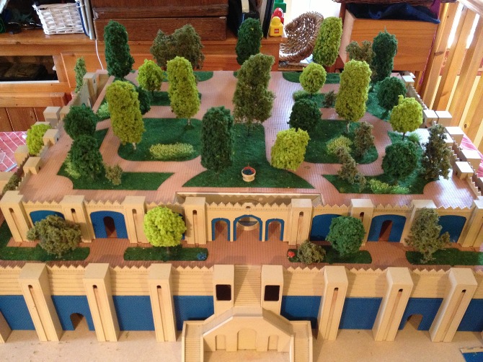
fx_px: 488
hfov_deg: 52.6
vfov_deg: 40.7
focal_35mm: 35
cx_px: 242
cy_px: 181
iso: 400
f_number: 2.4
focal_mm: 4.28
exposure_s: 1/20
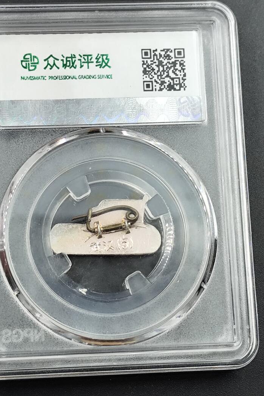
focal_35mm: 113
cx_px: 101
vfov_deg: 18.1
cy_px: 197
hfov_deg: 12.1
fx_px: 1243
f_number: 1.65
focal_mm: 6.14
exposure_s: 1/100
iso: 80
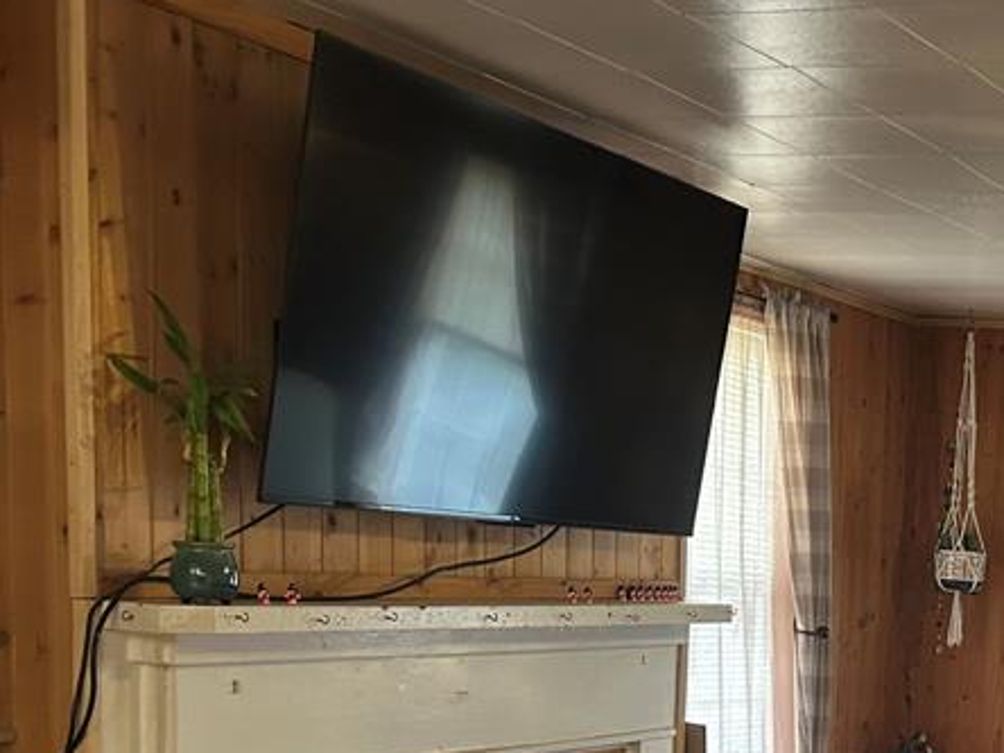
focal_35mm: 60
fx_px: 1740
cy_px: 776
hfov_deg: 29.9
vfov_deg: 23.3
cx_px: 1011
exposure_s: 1/60
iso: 250
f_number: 1.5
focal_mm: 5.7
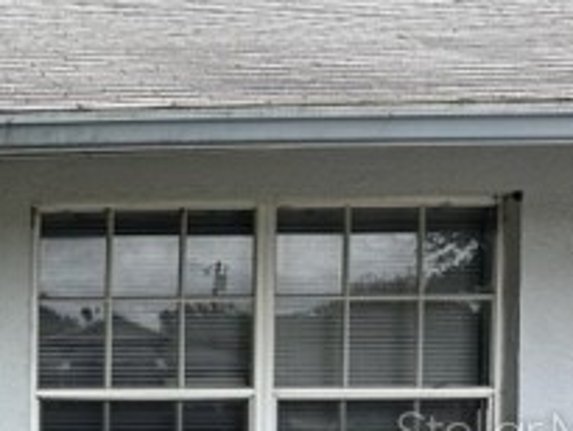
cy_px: 431
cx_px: -235
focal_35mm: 75
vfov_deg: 19.1
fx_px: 1242
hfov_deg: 22.3
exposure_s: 1/594
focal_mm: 6.86
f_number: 1.78
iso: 80
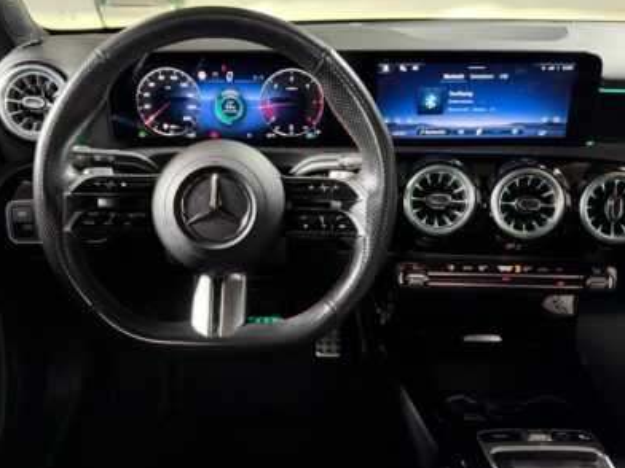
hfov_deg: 48.9
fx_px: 686
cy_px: 276
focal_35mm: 38
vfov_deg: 37.6
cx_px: 282
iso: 1000
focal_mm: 6.76
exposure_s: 1/33
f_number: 1.78
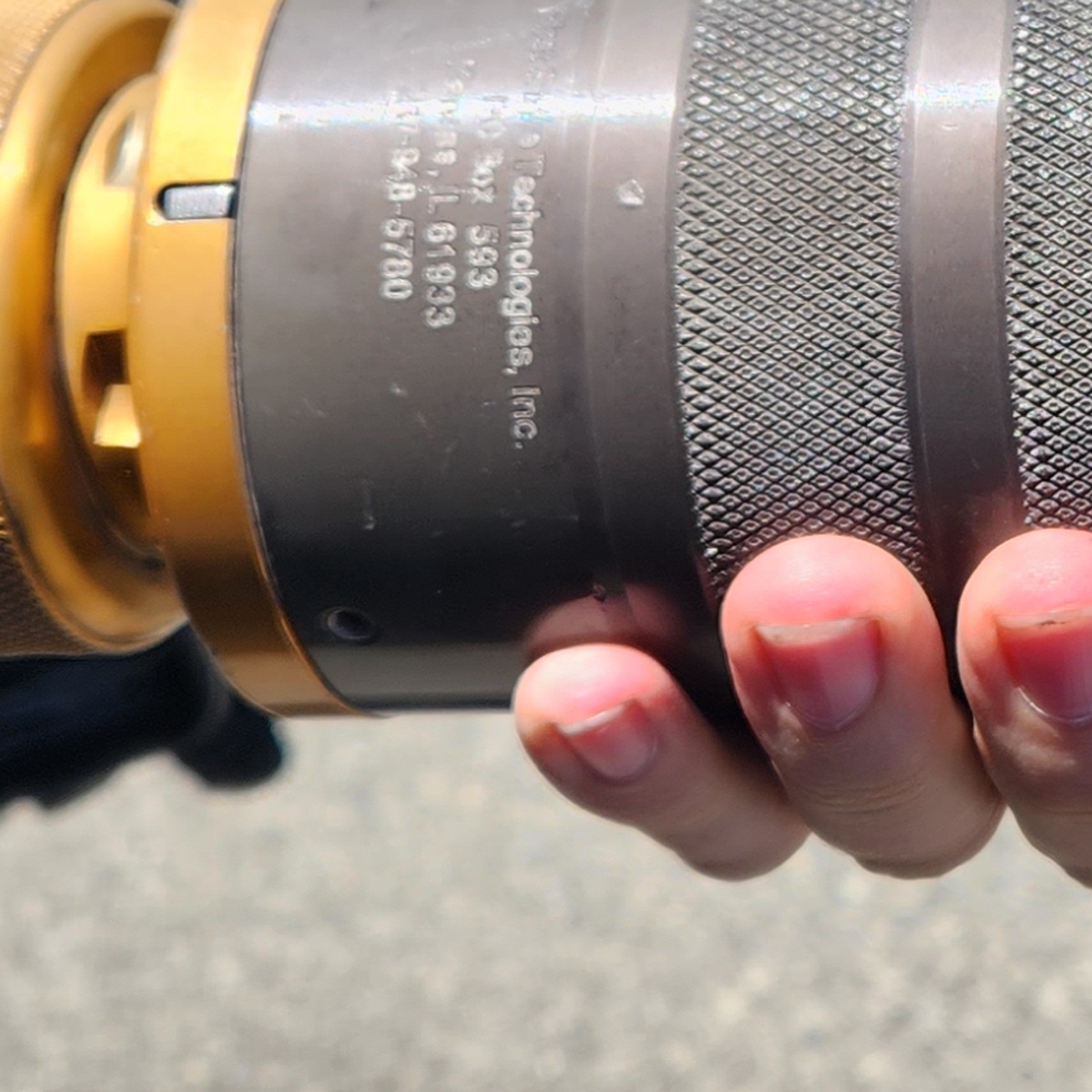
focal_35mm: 95
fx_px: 3391
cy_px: -98
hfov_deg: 17.6
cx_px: 1237
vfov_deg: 17.7
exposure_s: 1/823
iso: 20
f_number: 1.8
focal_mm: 5.4
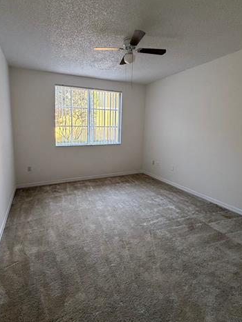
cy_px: 150
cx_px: 107
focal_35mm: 18
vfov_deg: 87.6
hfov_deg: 71.3
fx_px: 168
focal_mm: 2.22
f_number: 2.2
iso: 320
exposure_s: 1/78
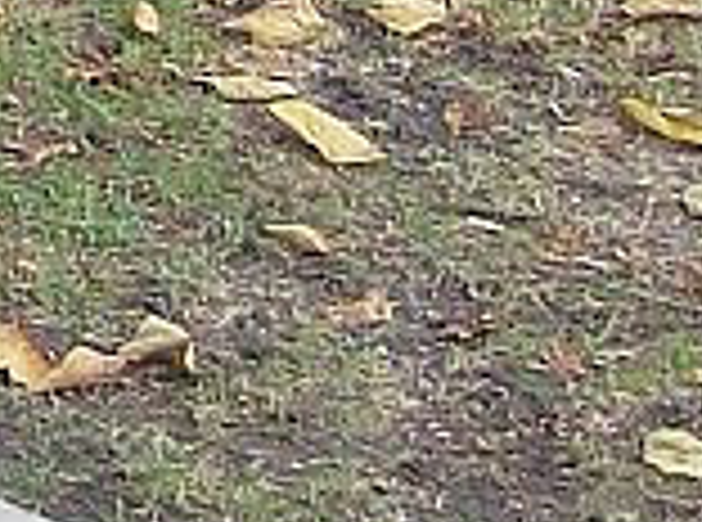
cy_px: -938
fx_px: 4771
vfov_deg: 5.9
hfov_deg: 7.4
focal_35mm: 236
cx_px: -1413
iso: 100
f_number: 2.8
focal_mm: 6
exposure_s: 1/232
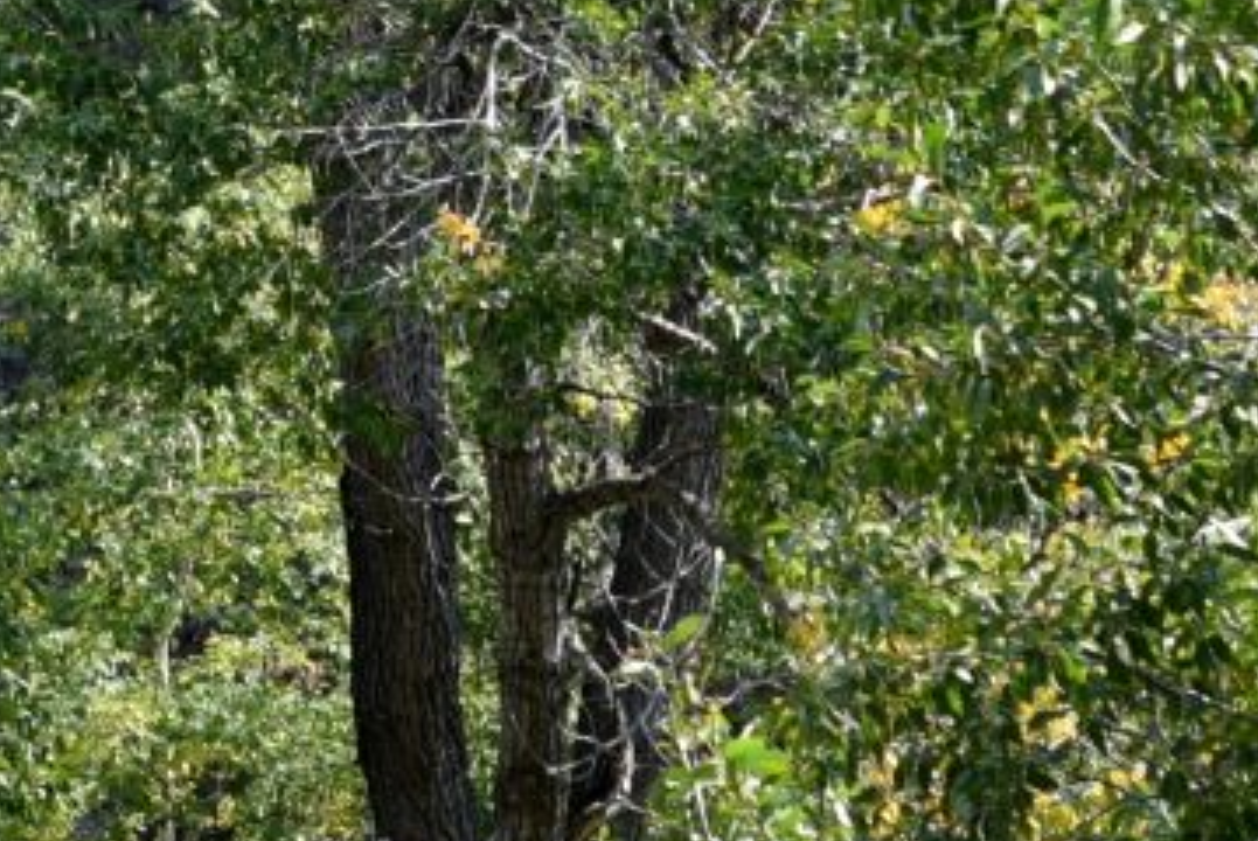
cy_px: -1263
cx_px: -1542
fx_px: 13149
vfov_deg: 3.6
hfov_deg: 5.3
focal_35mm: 376
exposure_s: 1/800
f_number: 5.6
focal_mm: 66
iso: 640
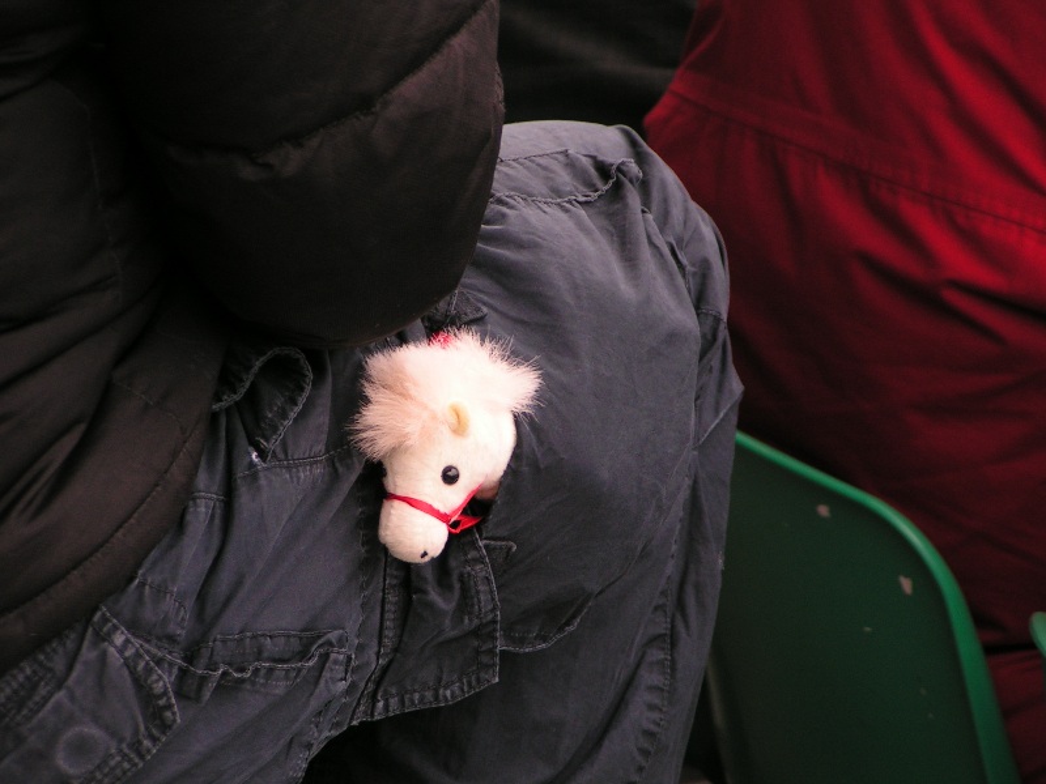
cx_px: 523
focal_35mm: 216
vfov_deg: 6.9
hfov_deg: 9.2
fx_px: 6527
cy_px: 392
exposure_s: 1/250
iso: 80
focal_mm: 33
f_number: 3.5
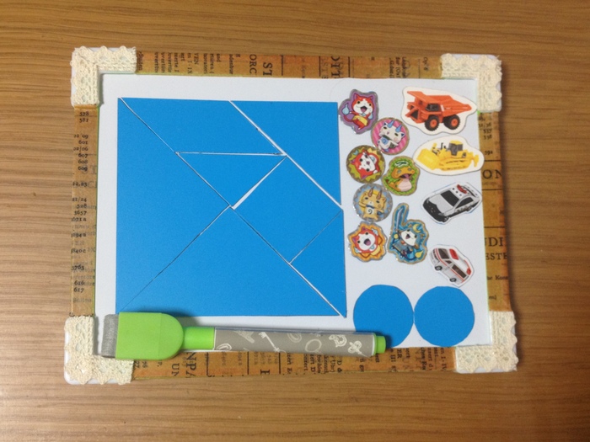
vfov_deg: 40.7
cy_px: 221
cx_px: 295
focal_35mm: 35
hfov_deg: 52.6
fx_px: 597
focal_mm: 4.28
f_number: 2.4
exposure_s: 1/20
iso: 125
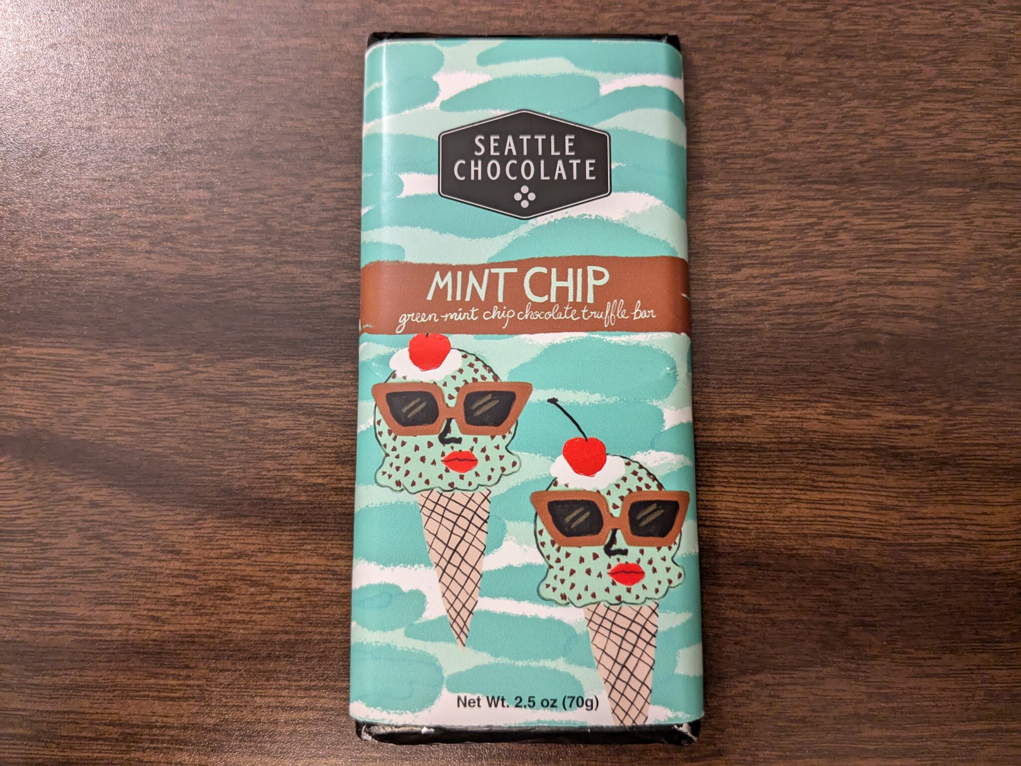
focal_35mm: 27
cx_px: 510
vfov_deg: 51.4
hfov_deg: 65.3
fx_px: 796
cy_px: 383
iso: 389
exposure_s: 1/60
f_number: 1.73
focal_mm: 4.38
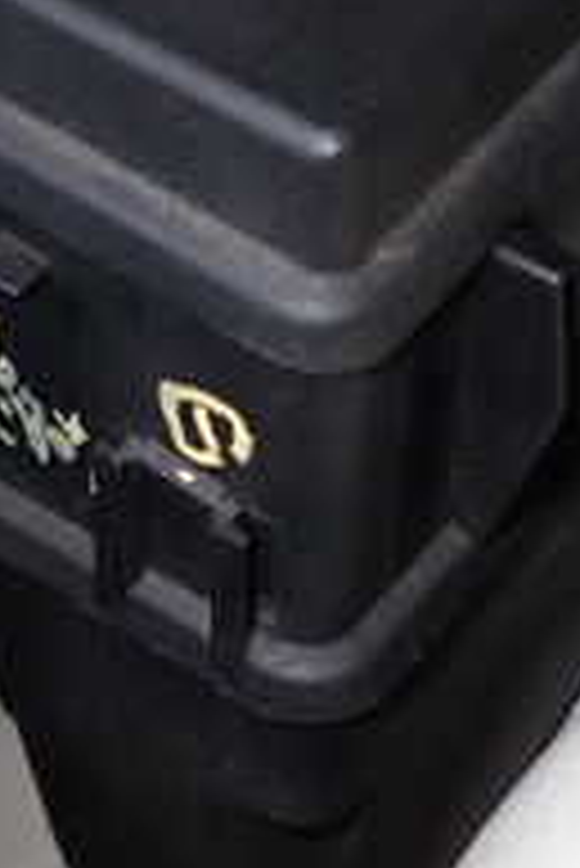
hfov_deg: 14.0
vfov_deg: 20.4
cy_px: 18
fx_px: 2340
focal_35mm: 97
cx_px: 36
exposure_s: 1/30
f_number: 6.3
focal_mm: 5.4
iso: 125
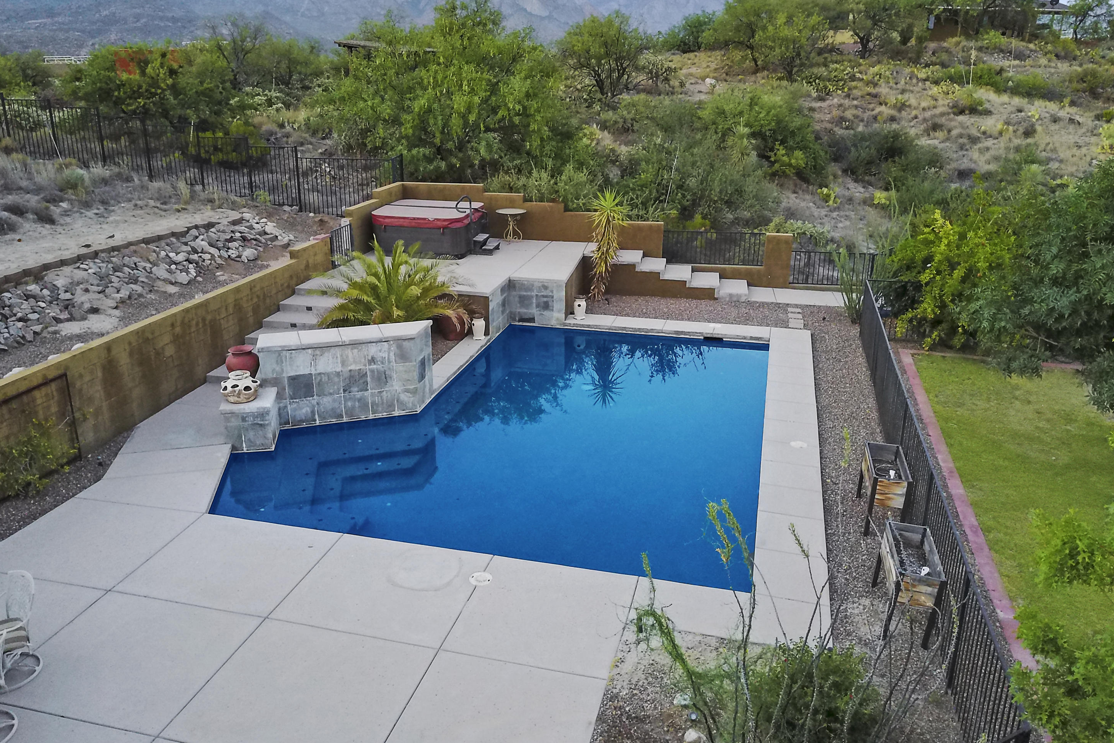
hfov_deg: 65.5
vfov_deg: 46.4
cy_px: 345
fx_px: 866
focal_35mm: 28
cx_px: 551
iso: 800
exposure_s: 1/50
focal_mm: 4.73
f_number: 2.2
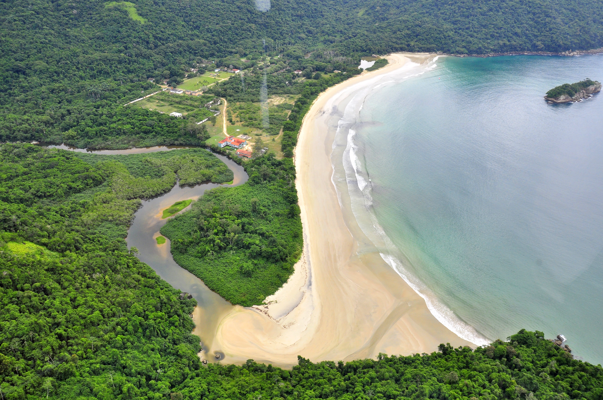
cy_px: 200
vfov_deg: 47.8
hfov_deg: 67.4
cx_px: 302
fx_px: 452
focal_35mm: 27
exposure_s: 1/125
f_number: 11
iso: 400
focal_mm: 18
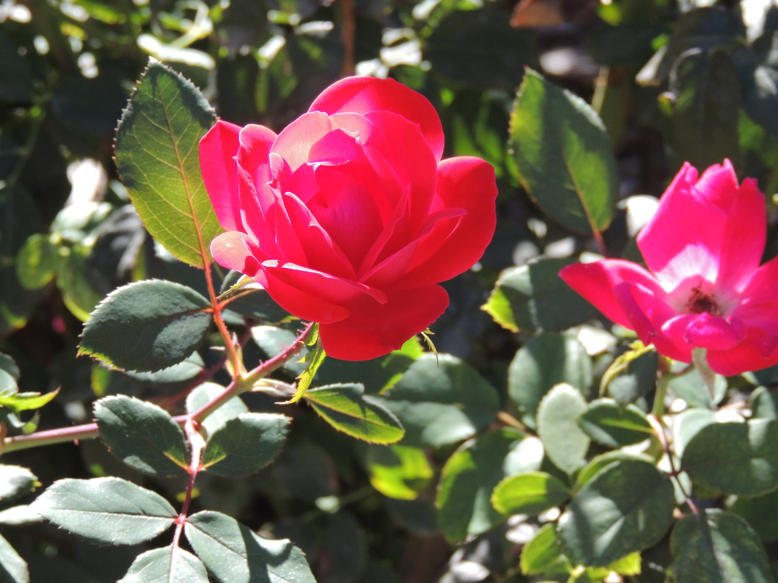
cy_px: 292
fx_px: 4495
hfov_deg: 9.9
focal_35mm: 200
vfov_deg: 7.4
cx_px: 389
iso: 400
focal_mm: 35.6
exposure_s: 1/500
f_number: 4.6
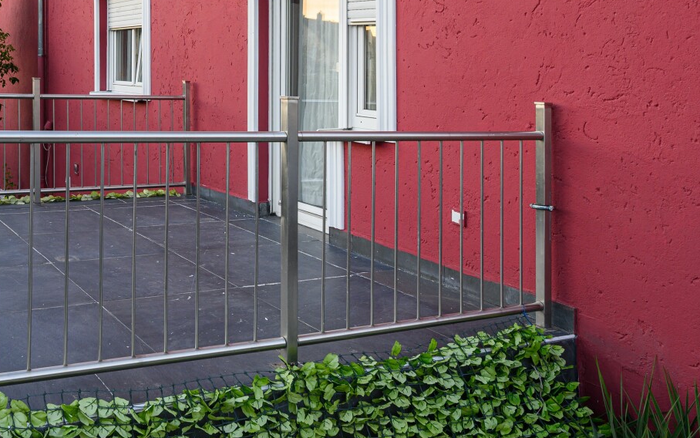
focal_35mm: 37
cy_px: 78
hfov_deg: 50.5
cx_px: 172
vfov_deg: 33.3
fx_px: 706
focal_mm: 22
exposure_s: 1/10
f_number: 8
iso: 200
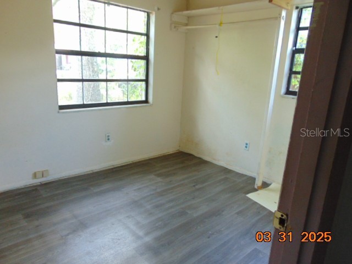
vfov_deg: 54.9
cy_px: 132
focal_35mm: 25
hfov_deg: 69.4
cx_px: 176
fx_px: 254
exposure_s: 1/30
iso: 200
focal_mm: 4.5
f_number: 3
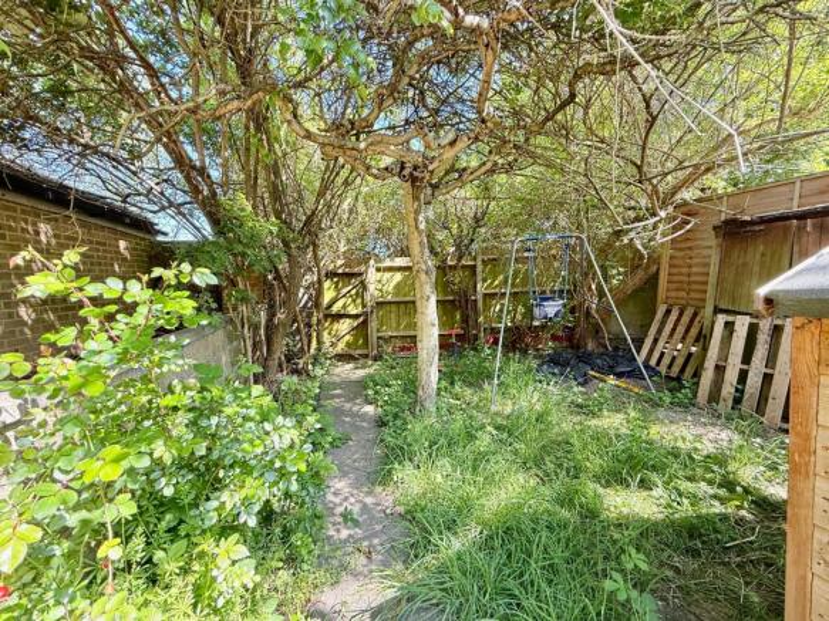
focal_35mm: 14
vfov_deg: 85.7
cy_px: 310
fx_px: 335
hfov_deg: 102.1
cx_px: 414
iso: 160
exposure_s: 1/99
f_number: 2.2
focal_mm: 2.22
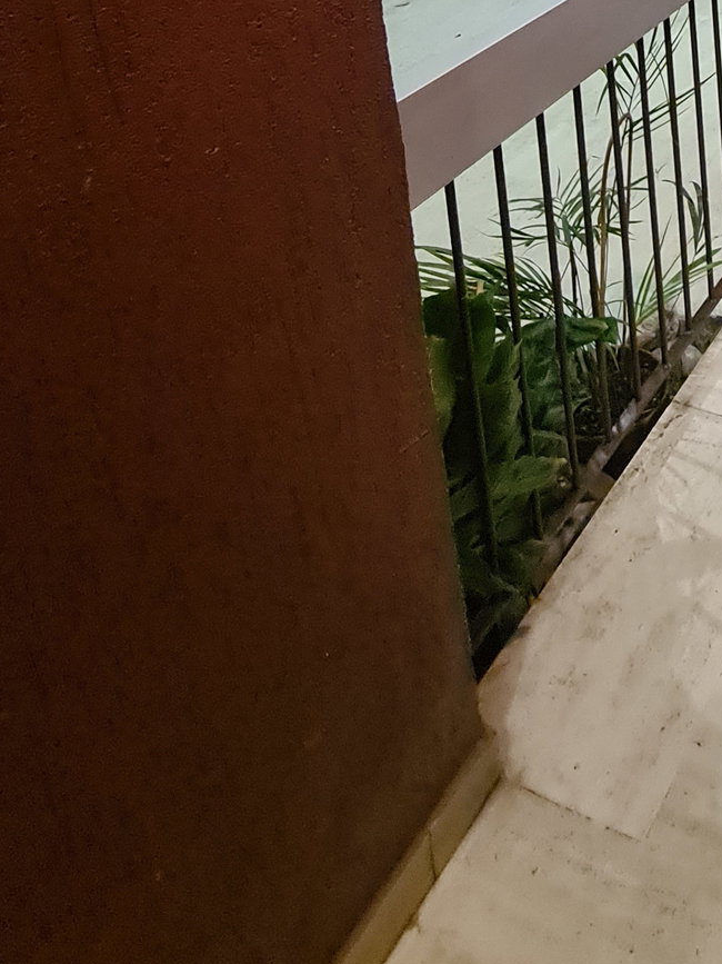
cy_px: -194
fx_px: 890
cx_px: 862
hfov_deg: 35.1
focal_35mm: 32
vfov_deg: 40.1
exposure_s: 1/25
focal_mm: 2.2
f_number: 2.2
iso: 800
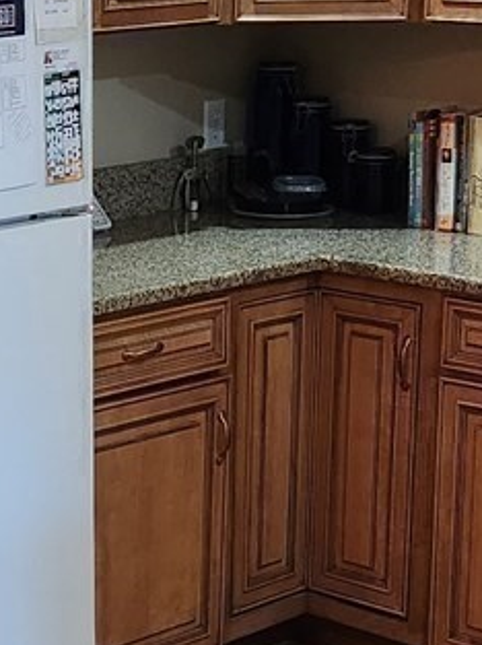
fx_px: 2102
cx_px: -54
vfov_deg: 17.4
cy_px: 377
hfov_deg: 12.8
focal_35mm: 113
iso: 640
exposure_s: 1/120
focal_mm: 5.4
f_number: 1.8
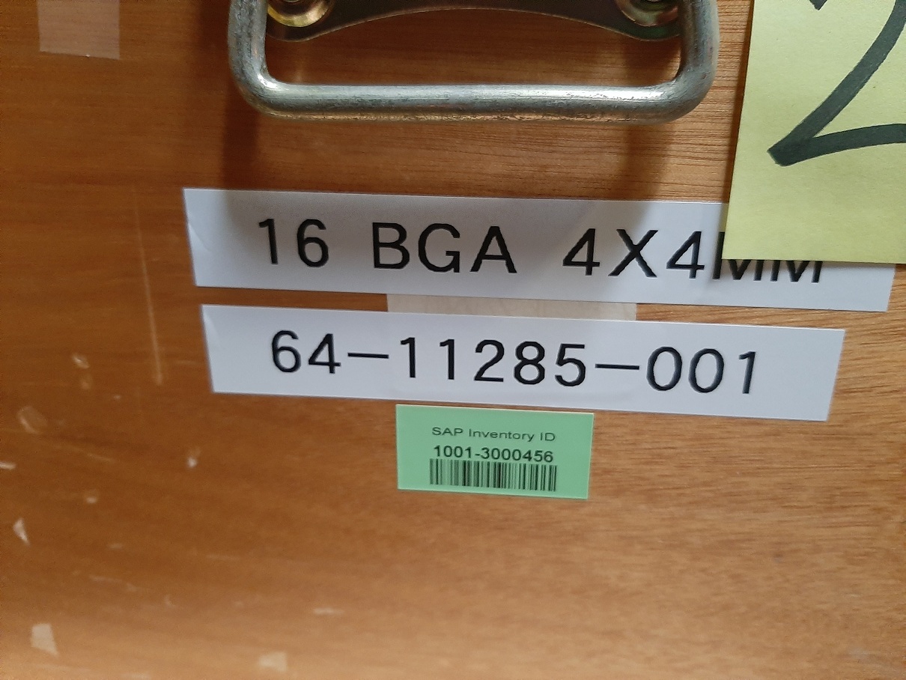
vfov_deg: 53.1
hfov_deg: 67.3
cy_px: 340
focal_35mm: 26
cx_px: 453
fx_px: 681
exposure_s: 1/25
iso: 400
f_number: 1.7
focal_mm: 3.93
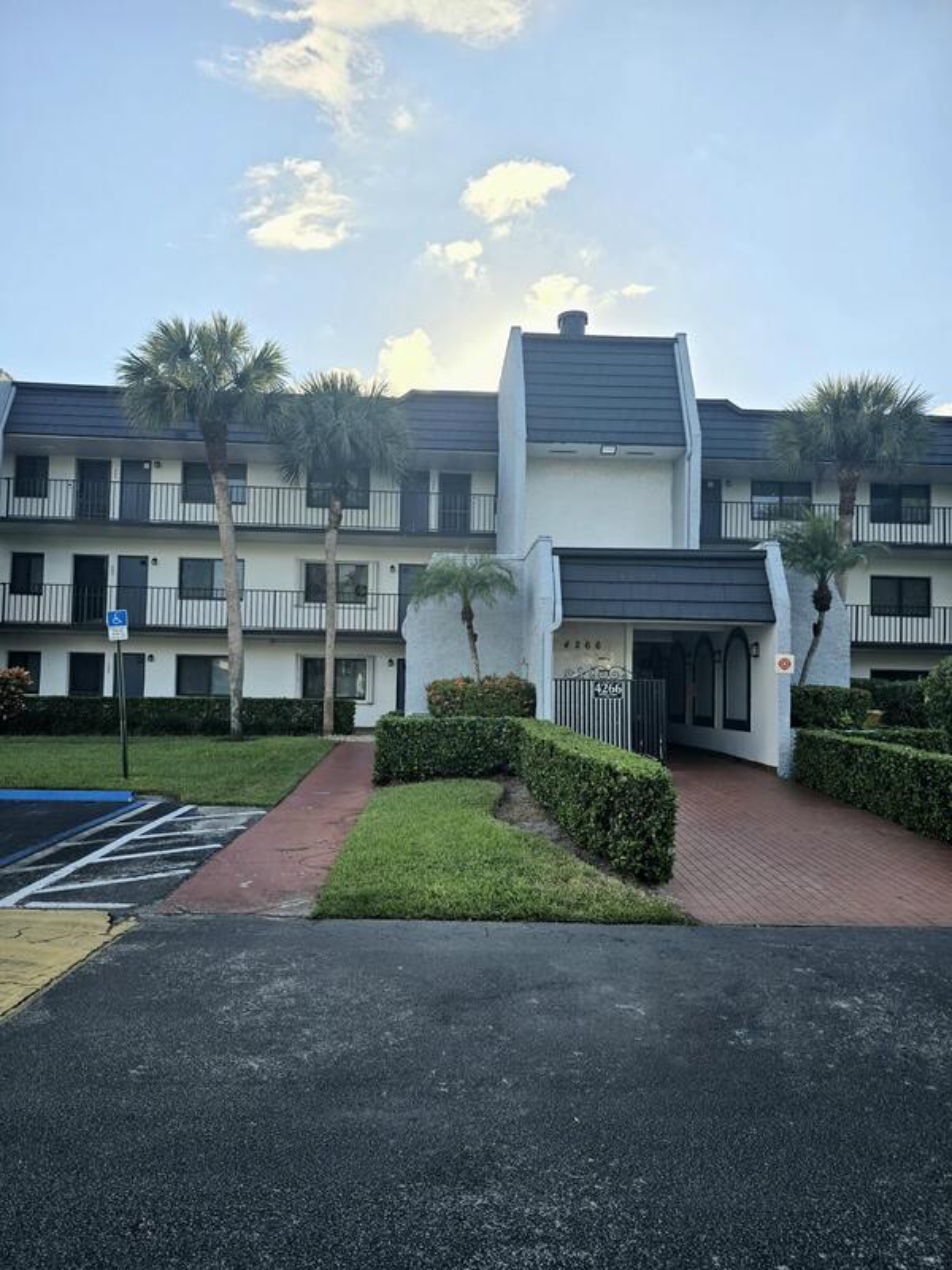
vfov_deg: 73.9
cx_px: 476
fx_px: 843
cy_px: 635
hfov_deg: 58.9
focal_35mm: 23
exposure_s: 1/1111
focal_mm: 6.3
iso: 12
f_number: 1.7
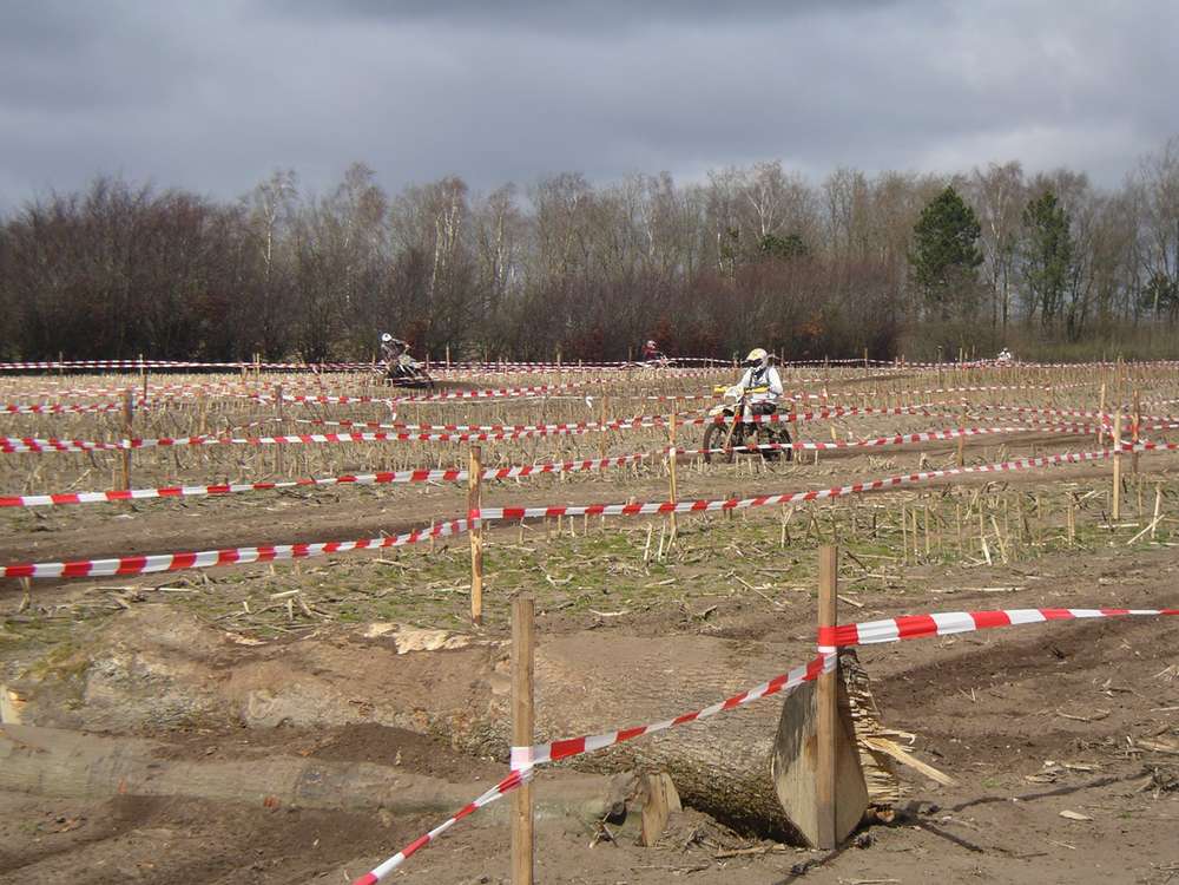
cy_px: 442
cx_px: 590
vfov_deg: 14.2
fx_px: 3542
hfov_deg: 18.9
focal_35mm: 104
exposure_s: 1/500
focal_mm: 16
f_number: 3.9
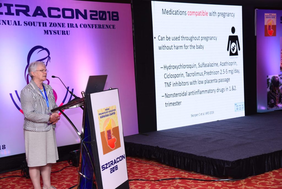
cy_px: 94
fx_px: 392
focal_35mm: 50
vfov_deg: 27.0
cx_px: 141
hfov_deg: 39.6
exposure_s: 1/160
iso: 800
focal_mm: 50
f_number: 5
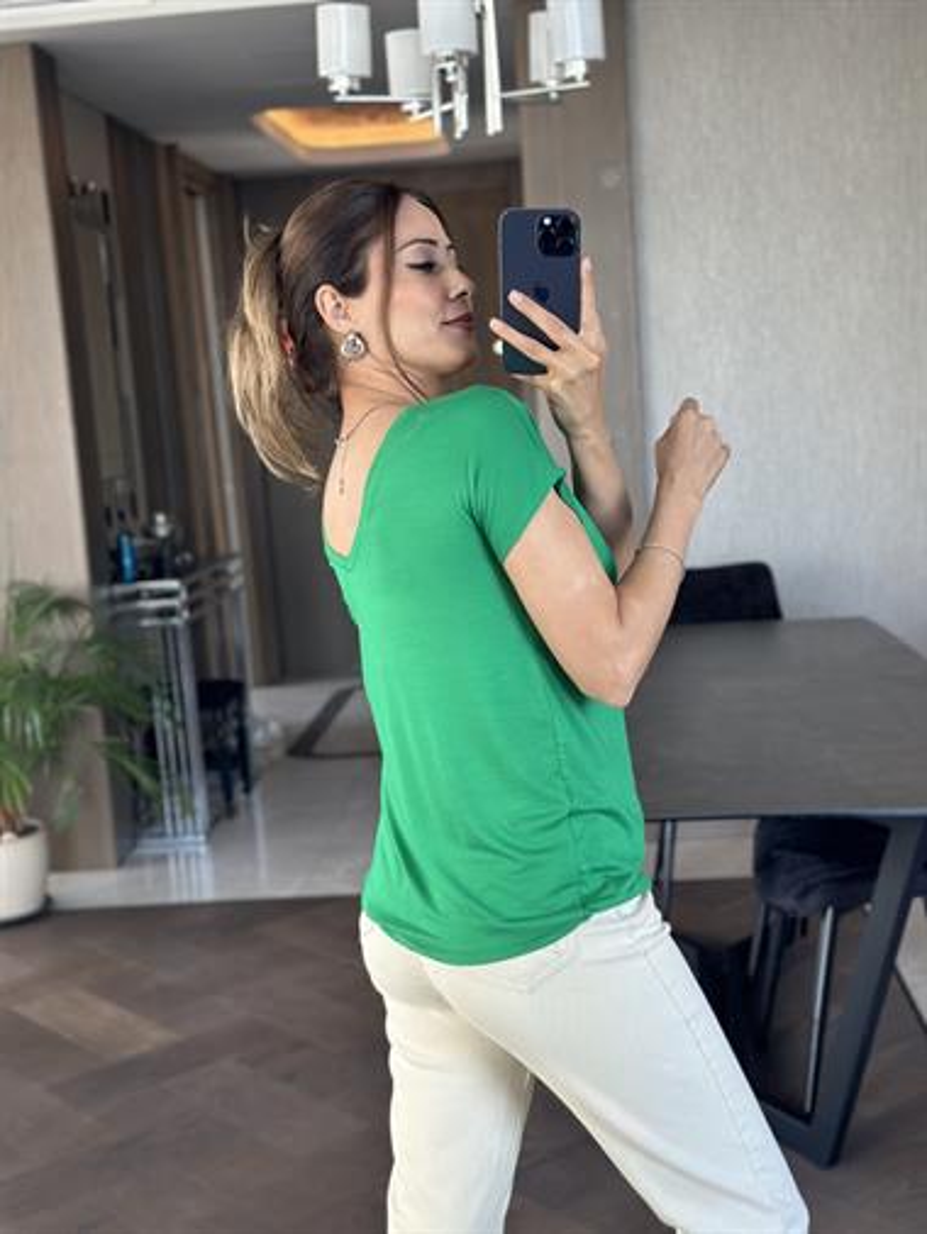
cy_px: 617
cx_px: 464
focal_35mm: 48
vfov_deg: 39.6
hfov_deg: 30.3
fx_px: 1712
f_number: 1.78
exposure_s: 1/71
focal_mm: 6.86
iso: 125
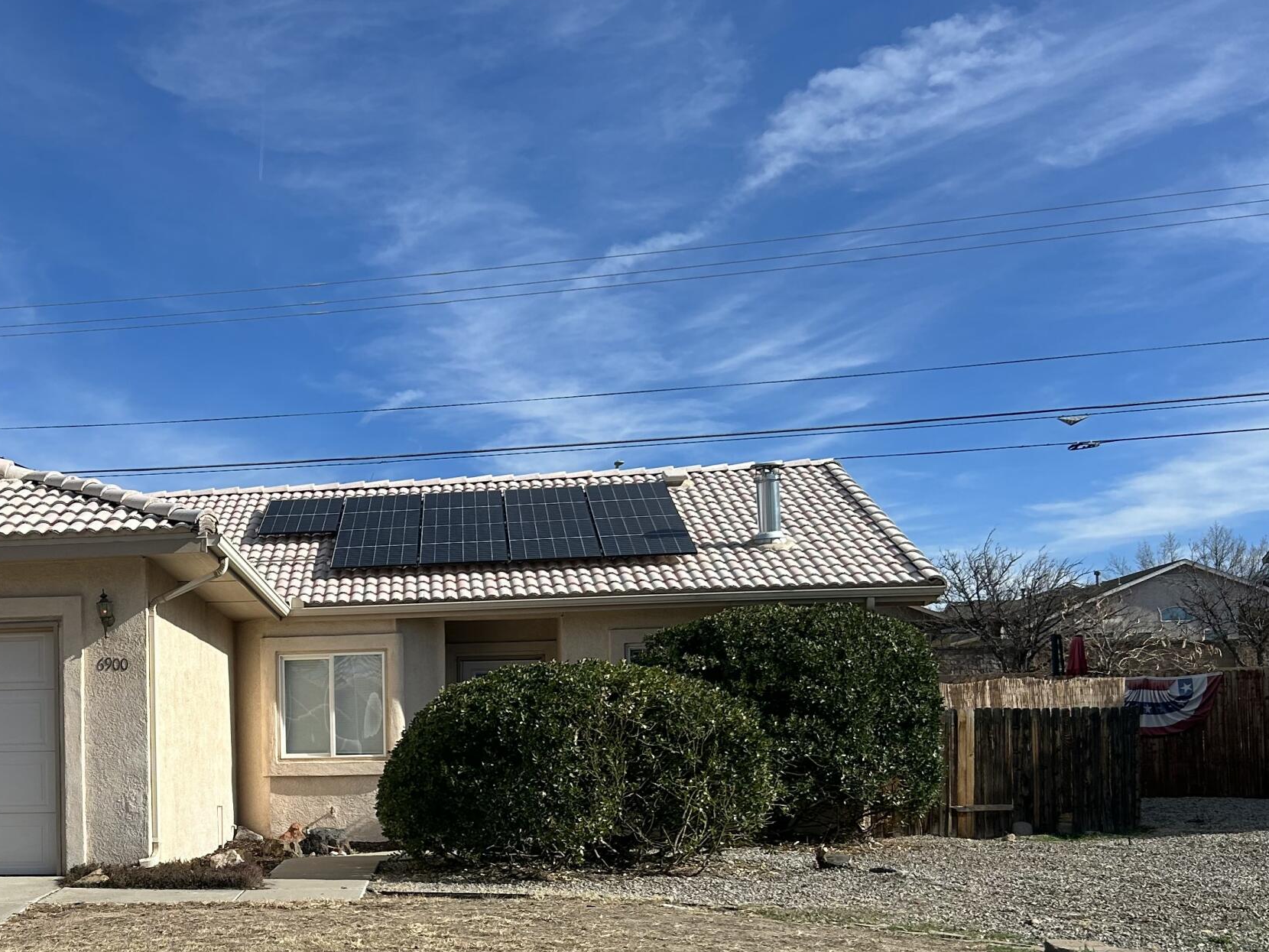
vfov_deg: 30.2
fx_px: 1723
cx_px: 147
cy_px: 750
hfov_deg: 37.9
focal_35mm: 47
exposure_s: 1/4630
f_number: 1.5
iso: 50
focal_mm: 5.7
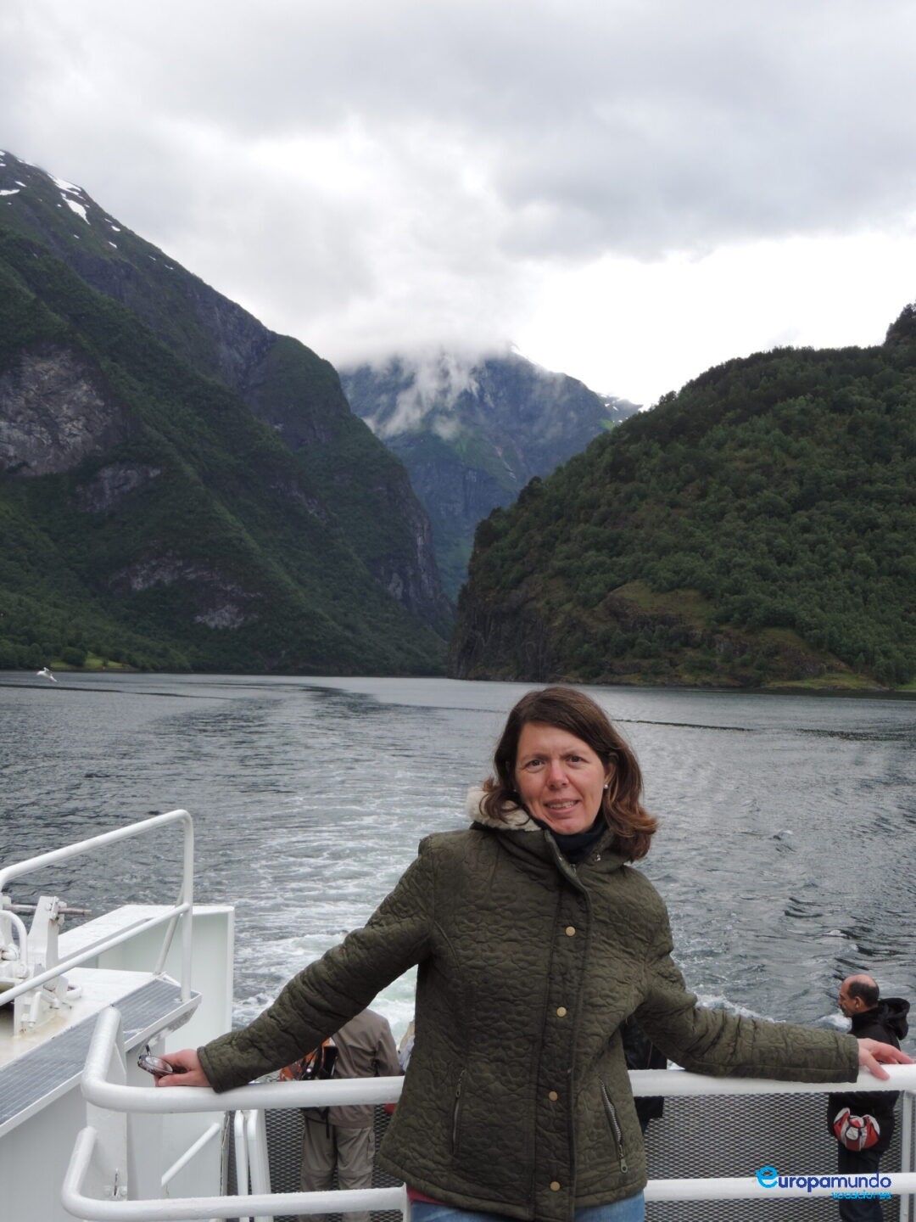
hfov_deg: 29.1
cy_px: 611
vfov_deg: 38.2
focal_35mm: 50
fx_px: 1764
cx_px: 458
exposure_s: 1/200
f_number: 3.6
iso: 80
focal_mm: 8.9
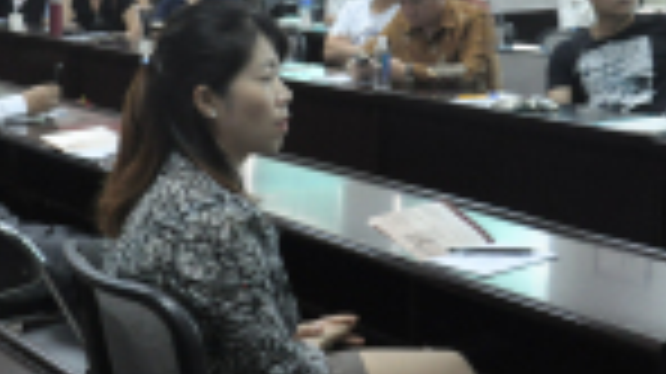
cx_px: 238
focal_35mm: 148
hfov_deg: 14.5
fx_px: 2619
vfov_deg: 8.1
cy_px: 88
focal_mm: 35
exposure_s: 1/40
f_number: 4.5
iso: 800
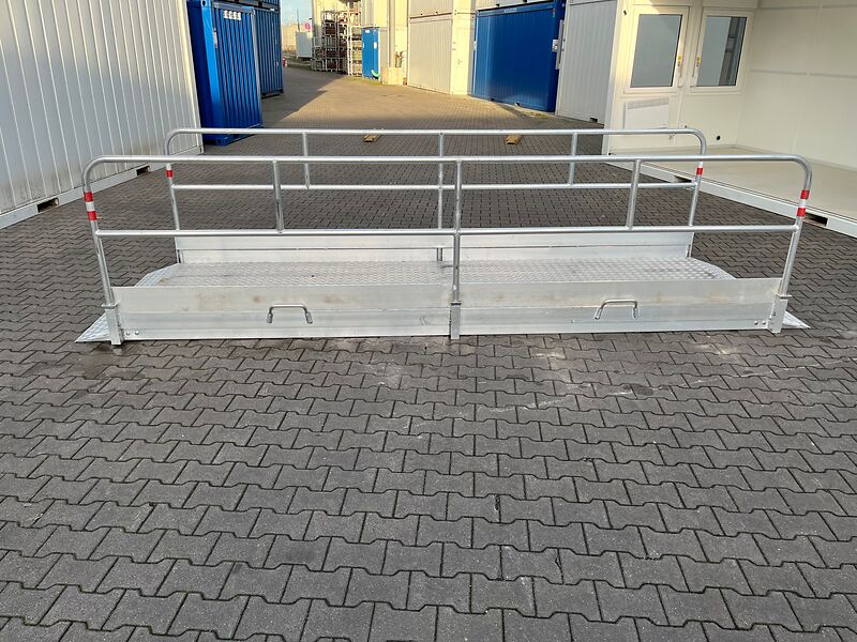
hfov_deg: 67.3
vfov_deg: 53.1
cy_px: 321
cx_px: 428
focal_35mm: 26
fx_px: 644
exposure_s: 1/646
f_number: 1.6
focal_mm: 5.1
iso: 50
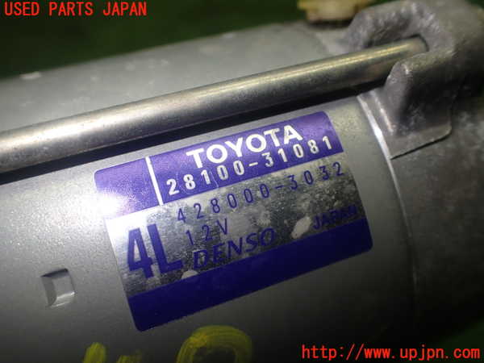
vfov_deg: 46.8
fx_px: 419
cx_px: 242
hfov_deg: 60.0
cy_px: 182
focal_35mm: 30
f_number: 2.3
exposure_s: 1/125
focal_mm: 5.4
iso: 125
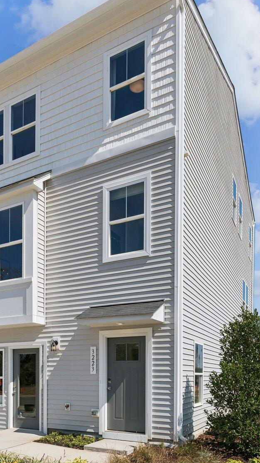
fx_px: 345
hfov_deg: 40.8
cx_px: 86
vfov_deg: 67.6
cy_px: 245
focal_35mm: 28
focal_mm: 14.6
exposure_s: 1/400
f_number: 9
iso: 100
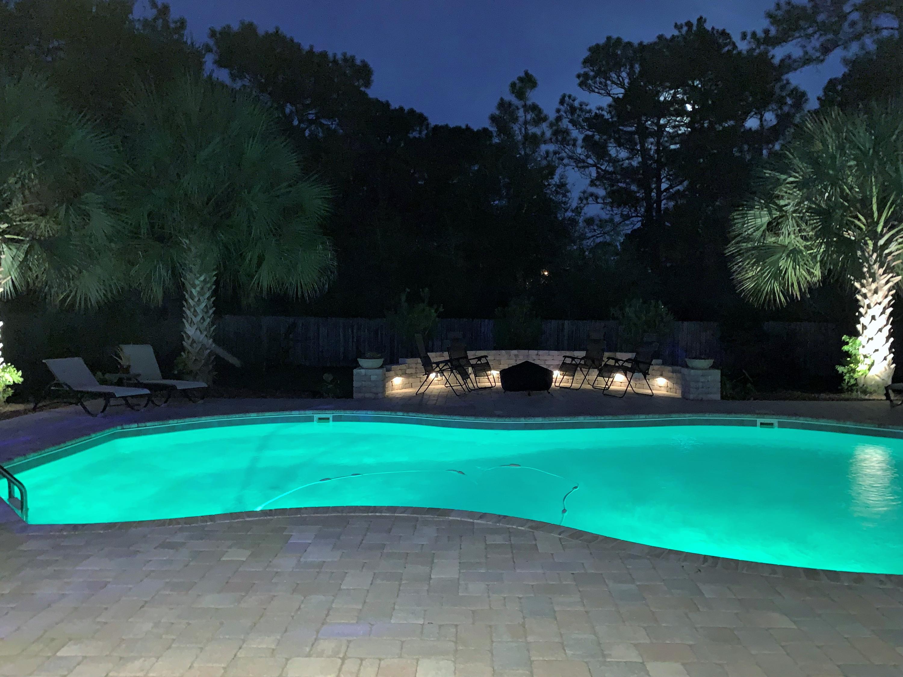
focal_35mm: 26
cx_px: 452
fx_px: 678
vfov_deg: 53.1
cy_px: 338
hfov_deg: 67.3
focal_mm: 4.25
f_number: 1.8
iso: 500
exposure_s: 1/4
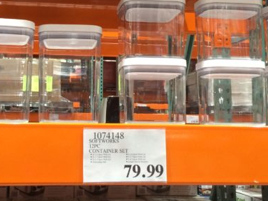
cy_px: 52
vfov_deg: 25.0
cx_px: 93
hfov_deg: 33.0
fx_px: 449
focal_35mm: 58
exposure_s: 1/33
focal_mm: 4.15
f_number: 2.2
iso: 200
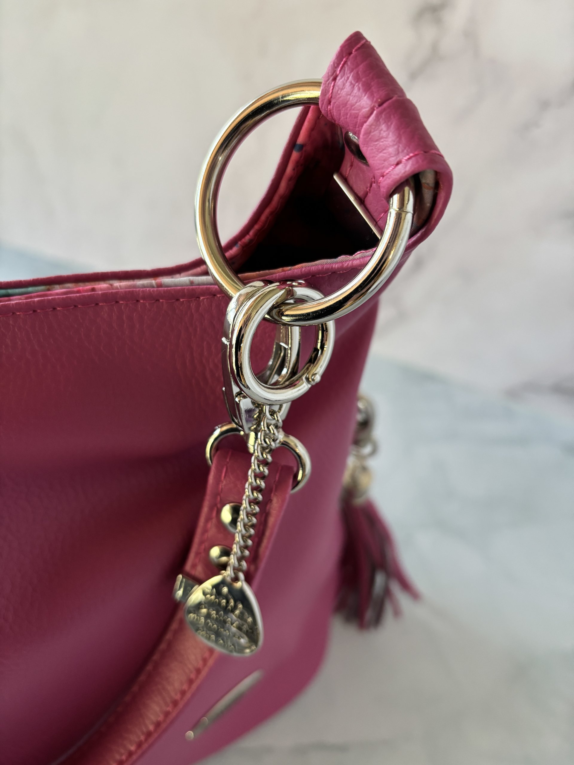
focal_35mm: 26
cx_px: 287
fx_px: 575
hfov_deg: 53.1
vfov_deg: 67.3
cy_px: 382
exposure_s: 1/60
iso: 160
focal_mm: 5.96
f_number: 1.6
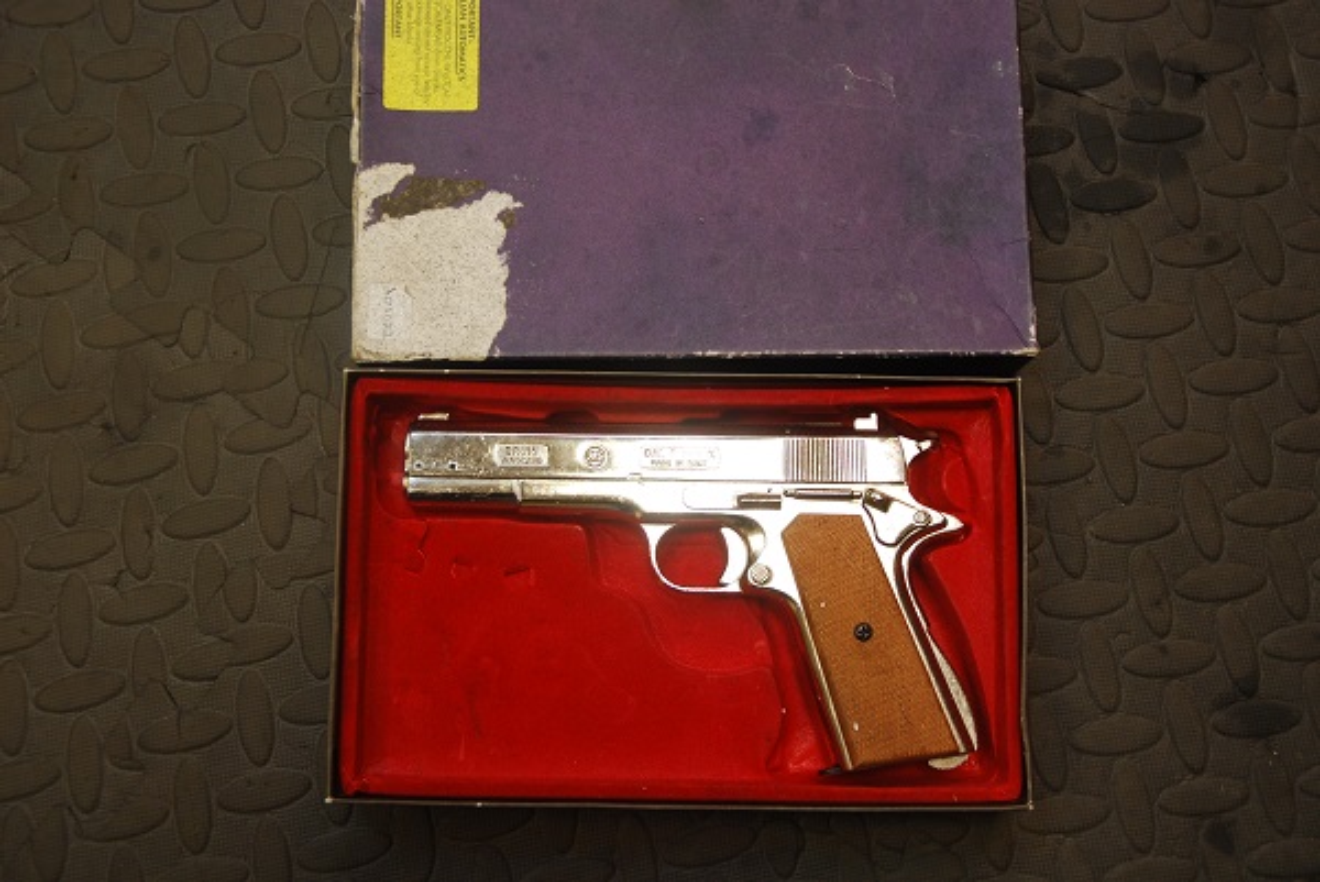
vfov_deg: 33.1
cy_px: 441
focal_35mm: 40
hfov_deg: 47.9
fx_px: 1486
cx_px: 660
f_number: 3.8
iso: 360
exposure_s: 1/30
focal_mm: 27
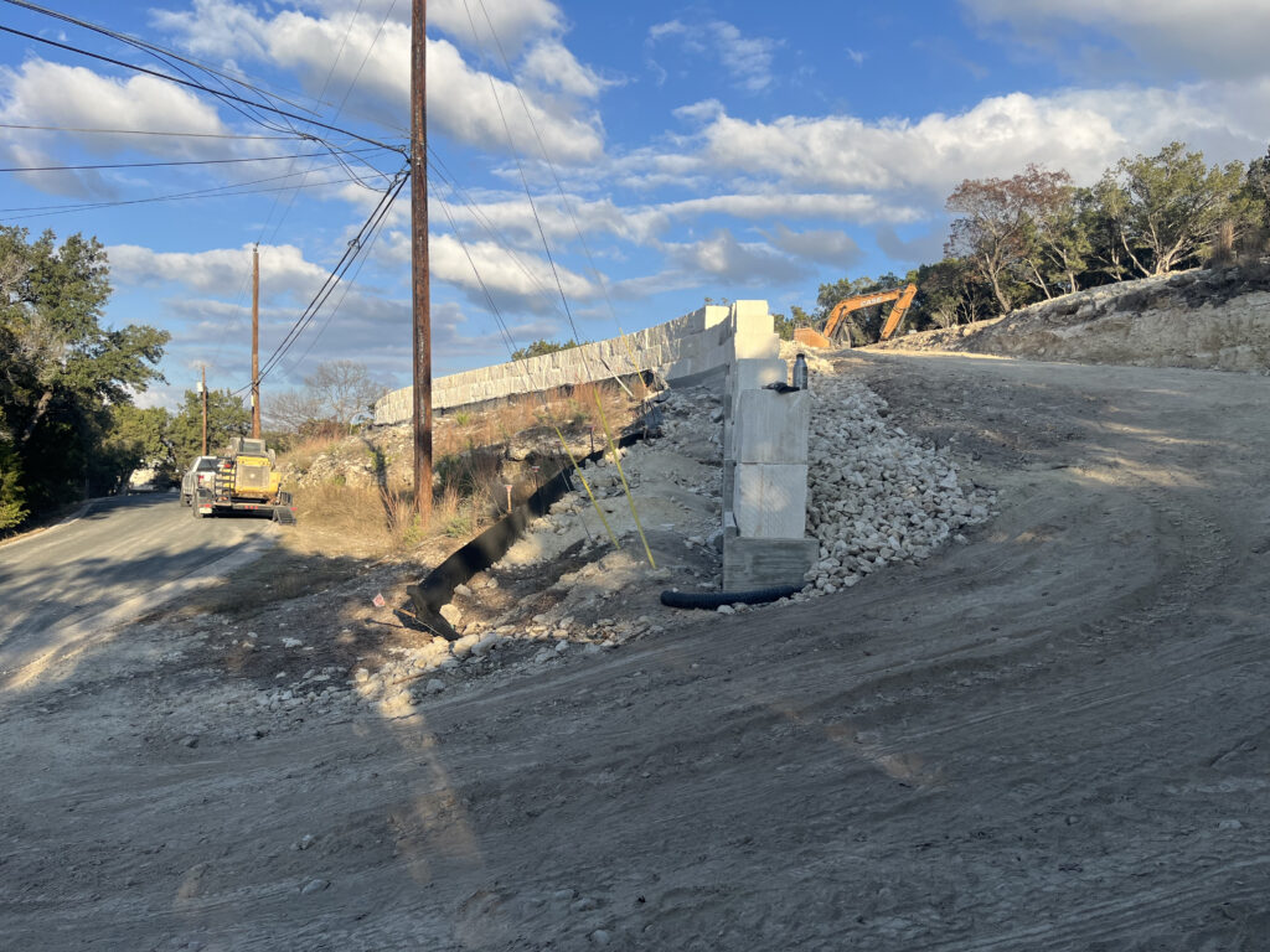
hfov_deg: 67.3
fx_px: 954
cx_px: 635
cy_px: 476
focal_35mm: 26
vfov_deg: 53.1
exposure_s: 1/2463
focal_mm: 5.1
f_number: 1.6
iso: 50
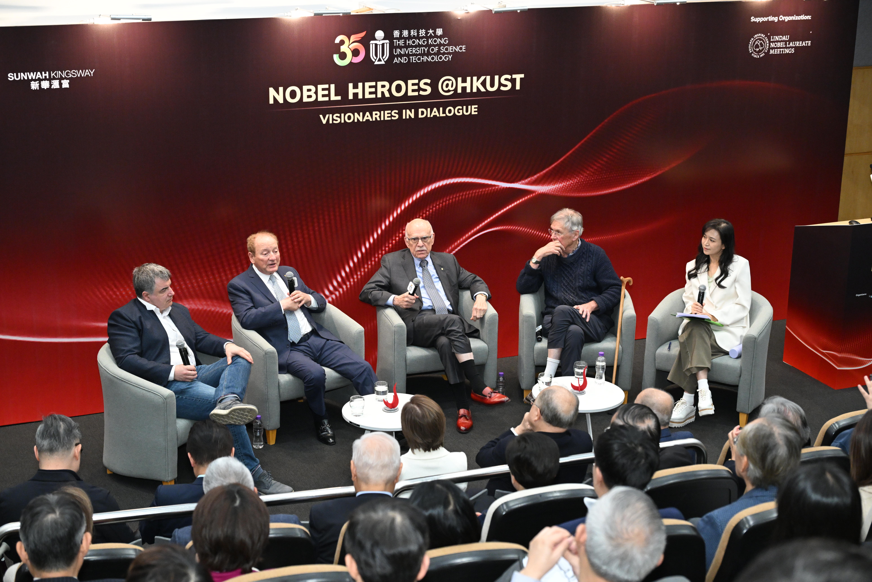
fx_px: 1502
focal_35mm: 62
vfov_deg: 21.9
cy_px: 291
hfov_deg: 32.4
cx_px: 436
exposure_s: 1/200
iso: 4000
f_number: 4.5
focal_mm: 62
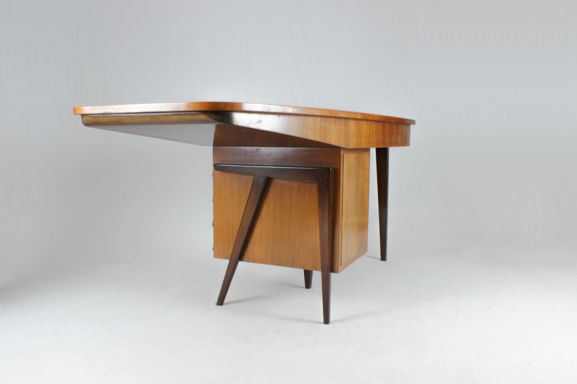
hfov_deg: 62.0
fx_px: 481
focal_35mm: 30
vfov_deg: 43.6
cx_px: 288
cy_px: 192
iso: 800
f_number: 14
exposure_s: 1/2
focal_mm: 20
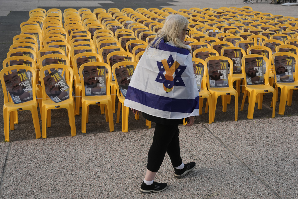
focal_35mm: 48
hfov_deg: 41.1
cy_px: 100
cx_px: 149
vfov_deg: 28.1
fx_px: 397
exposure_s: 1/250
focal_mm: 48
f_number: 6.3
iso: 500
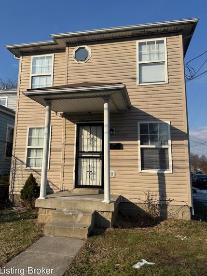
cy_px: 124
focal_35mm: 28
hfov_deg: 49.6
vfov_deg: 63.3
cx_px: 89
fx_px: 223
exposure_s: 1/6410
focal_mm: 6.76
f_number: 1.78
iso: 80
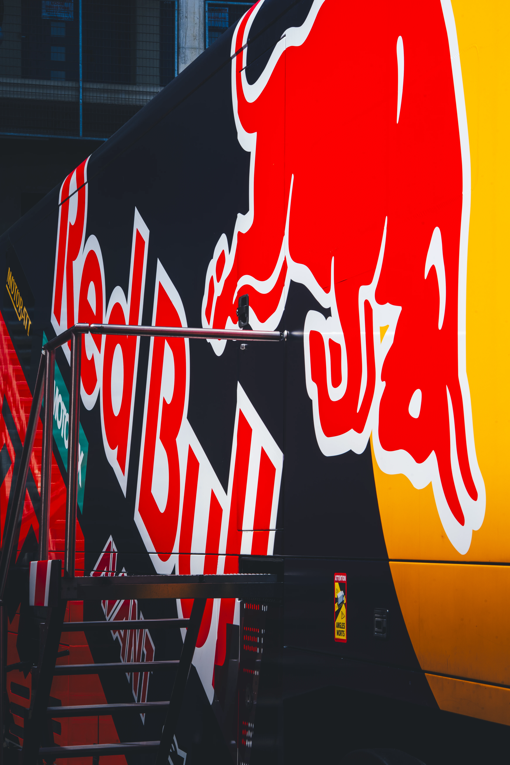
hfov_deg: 12.3
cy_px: 382
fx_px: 2359
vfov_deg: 18.4
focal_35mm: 111
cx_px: 255
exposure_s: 1/125
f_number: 22
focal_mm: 111
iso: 250
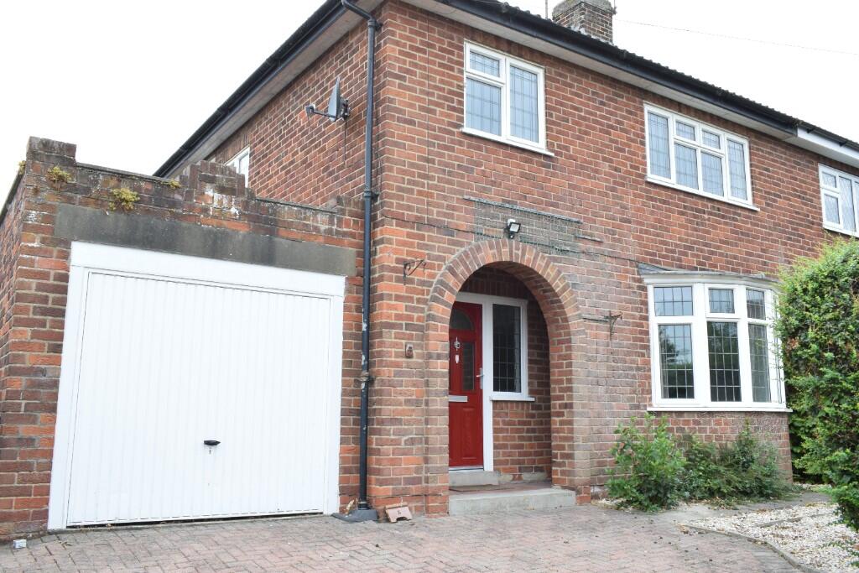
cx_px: 430
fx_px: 752
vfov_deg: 41.7
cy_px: 286
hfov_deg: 59.5
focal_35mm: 32
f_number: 13
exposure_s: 1/160
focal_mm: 21
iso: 800
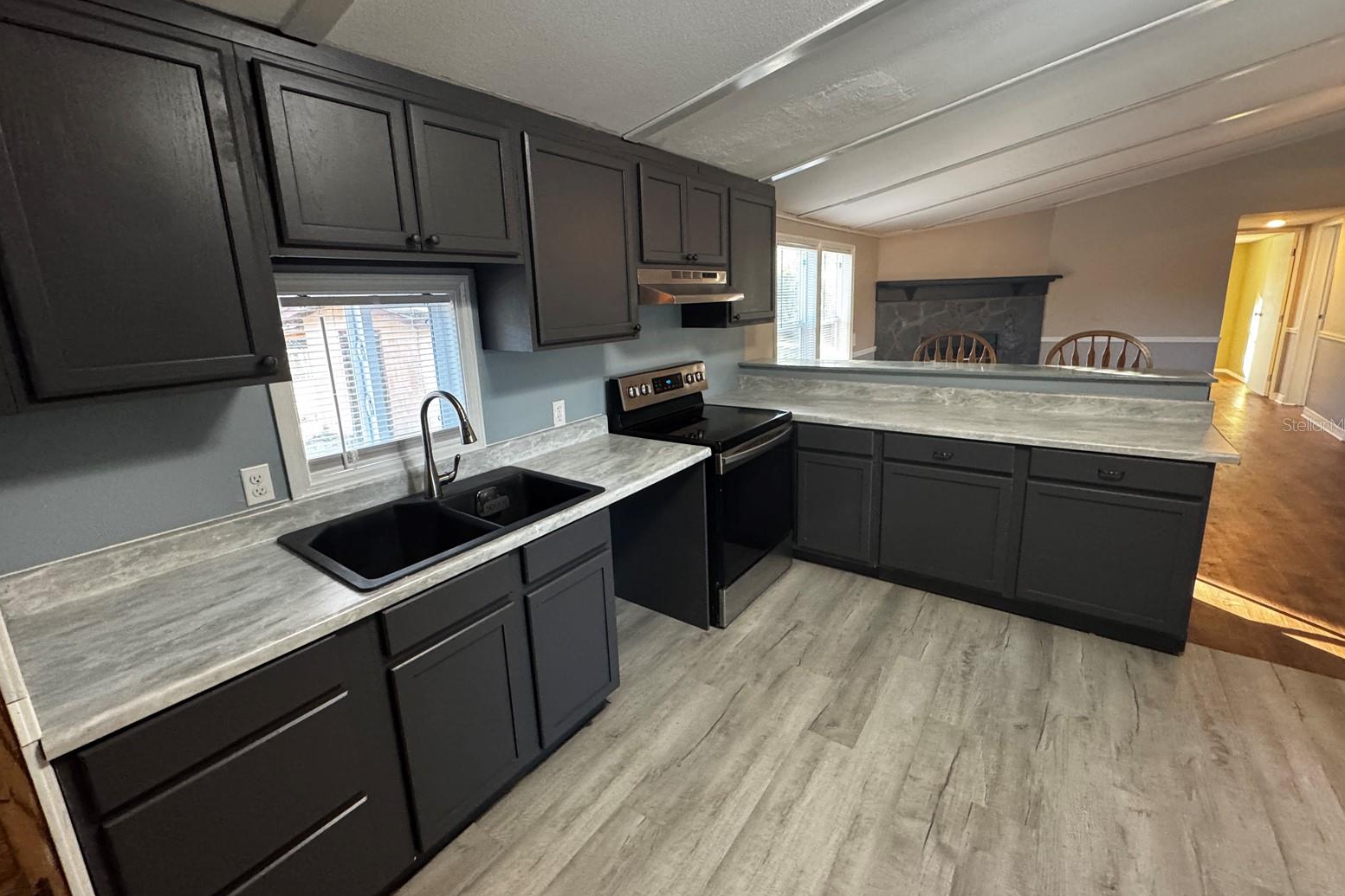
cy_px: 424
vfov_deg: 77.2
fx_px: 560
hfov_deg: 100.4
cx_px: 671
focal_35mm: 15
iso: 640
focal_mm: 2.22
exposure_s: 1/60
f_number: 2.2
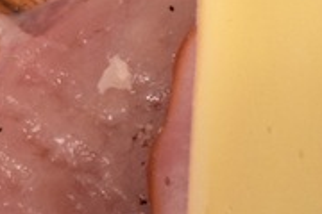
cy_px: 387
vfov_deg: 4.1
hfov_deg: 6.1
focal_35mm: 333
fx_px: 2978
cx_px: 569
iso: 1600
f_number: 3
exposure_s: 1/30
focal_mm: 40
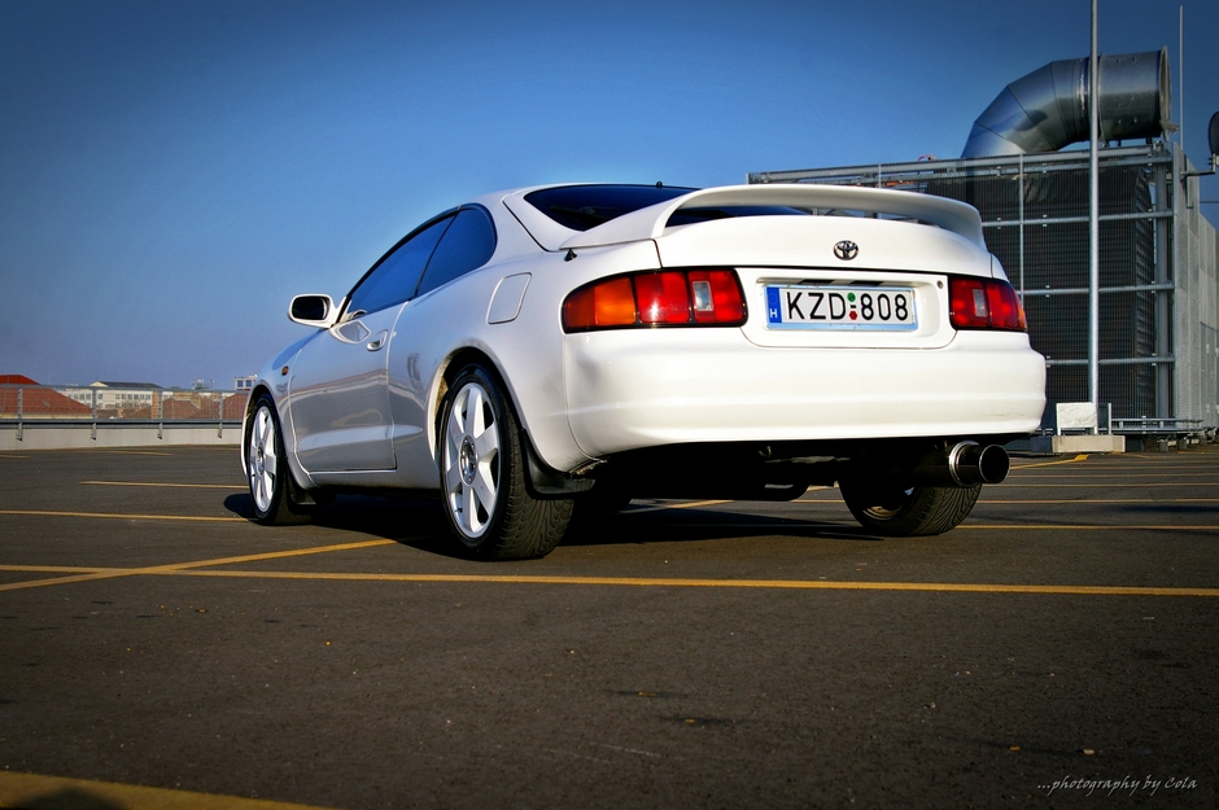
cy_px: 405
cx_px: 610
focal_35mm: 46
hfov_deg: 42.4
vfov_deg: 28.9
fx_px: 1573
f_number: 8
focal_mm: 31
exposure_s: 1/250
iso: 200
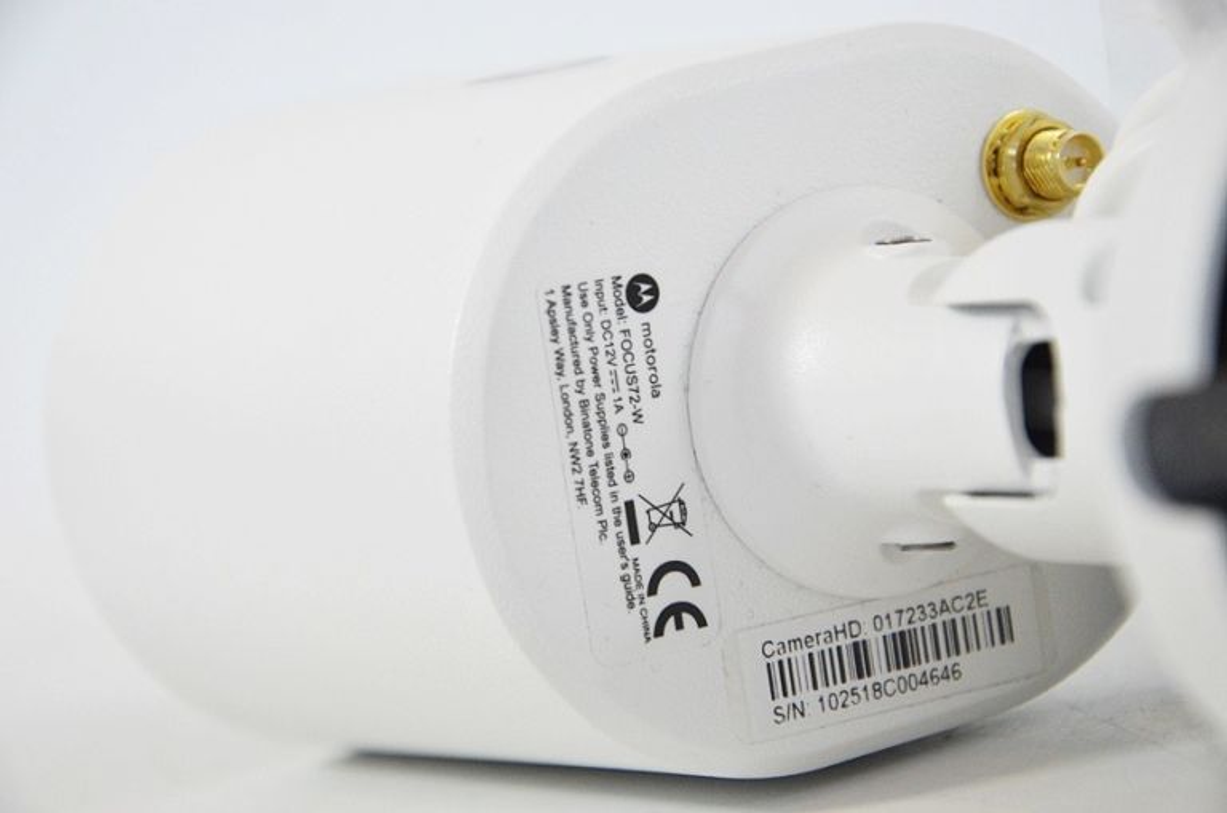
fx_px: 5358
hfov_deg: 13.1
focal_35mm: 158
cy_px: 406
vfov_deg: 8.7
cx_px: 614
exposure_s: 1/200
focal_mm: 105
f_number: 7.1
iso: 1600
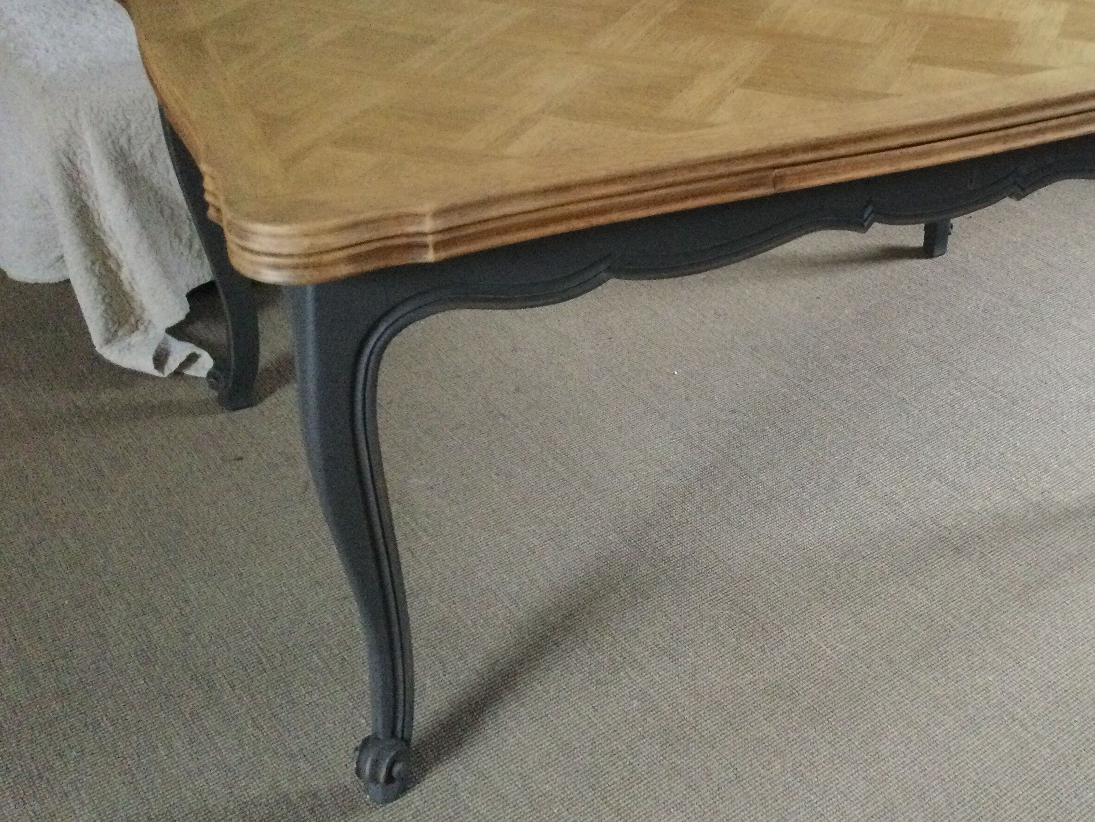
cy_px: 311
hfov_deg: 43.0
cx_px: 759
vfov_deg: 33.4
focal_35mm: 43
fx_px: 1360
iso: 500
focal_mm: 3.3
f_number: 2.4
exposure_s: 1/17
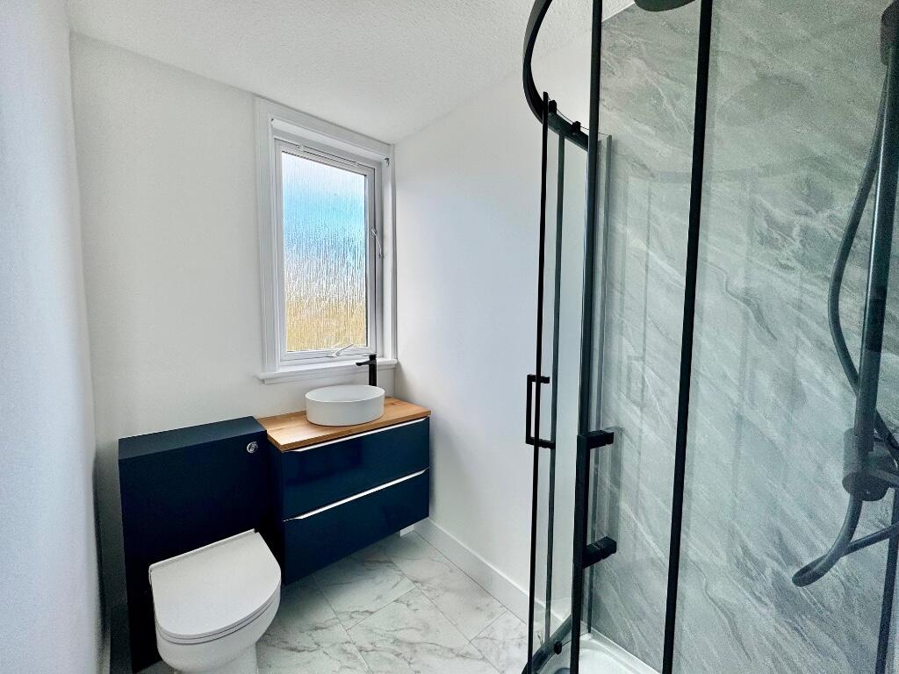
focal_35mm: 14
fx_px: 364
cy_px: 337
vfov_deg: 85.7
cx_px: 450
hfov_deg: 102.1
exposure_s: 1/100
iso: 50
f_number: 2.2
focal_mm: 2.22
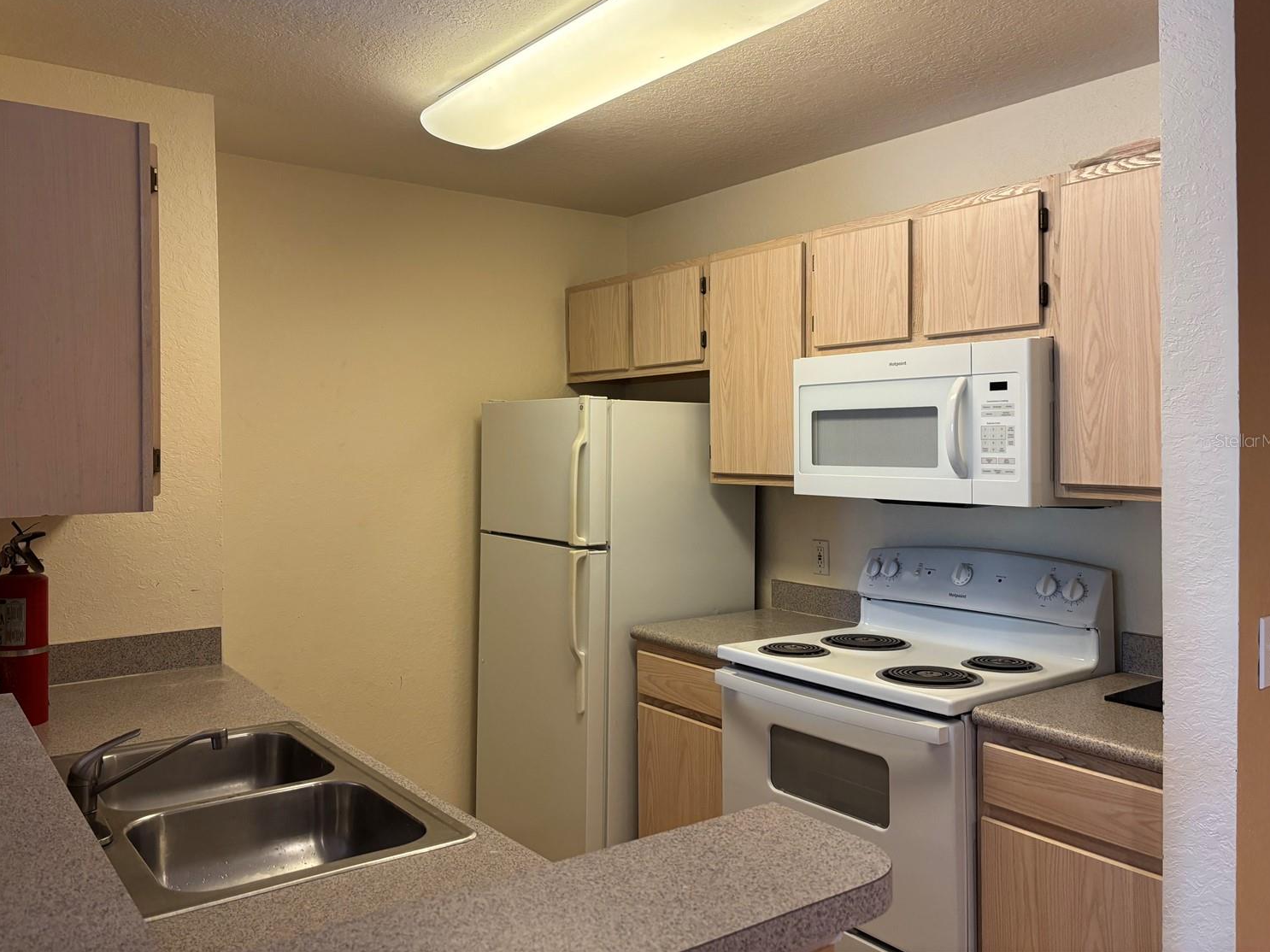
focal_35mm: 28
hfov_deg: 63.4
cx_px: 612
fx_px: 1027
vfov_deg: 49.7
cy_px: 440
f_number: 1.6
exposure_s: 1/60
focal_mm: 5.96
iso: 160
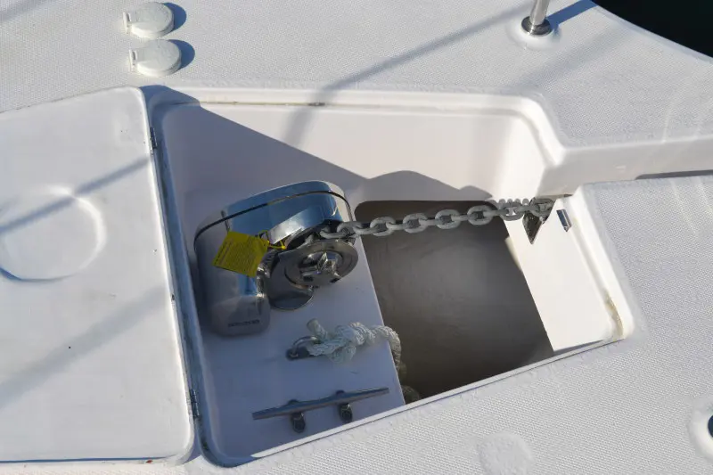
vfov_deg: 25.7
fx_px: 1040
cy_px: 238
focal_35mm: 52
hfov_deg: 37.9
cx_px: 356
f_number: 9
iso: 100
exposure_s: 1/320
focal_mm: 35
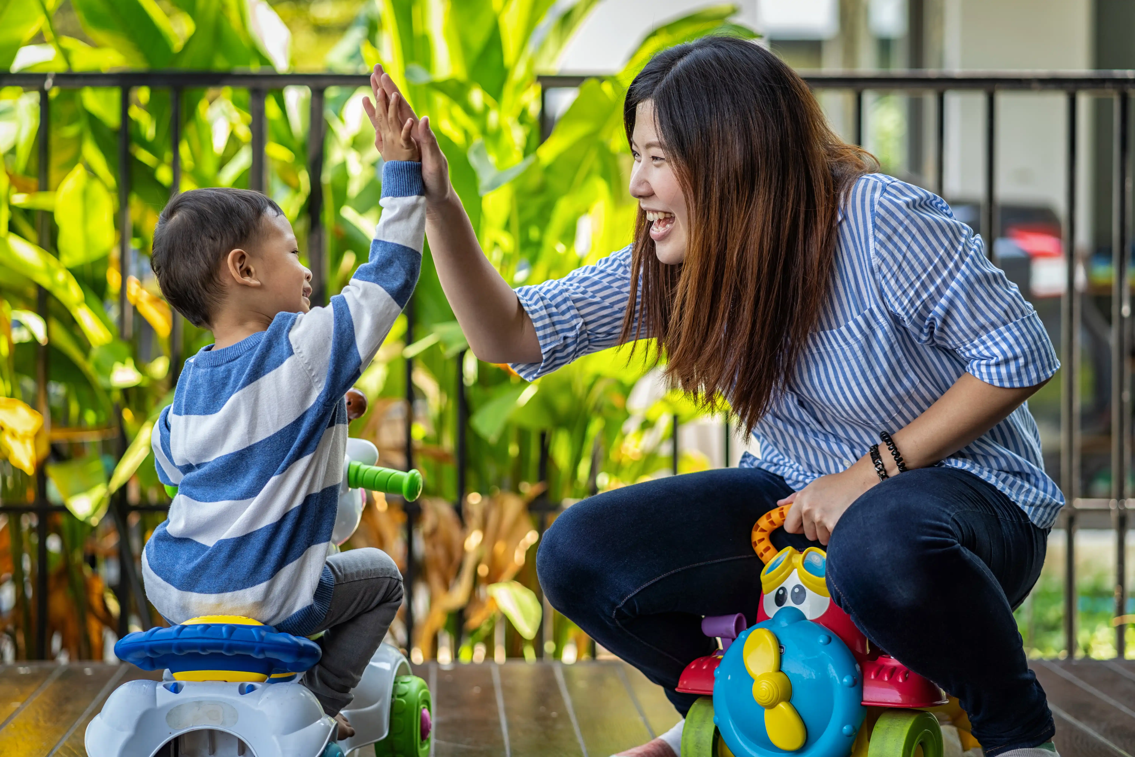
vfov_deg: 16.1
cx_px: 568
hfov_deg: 23.9
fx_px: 2680
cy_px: 378
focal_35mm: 85
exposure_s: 1/500
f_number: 2.5
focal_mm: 85
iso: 320
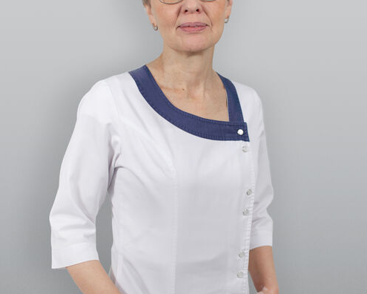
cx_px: 185
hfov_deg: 25.7
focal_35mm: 74
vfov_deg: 20.7
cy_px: 129
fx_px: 804
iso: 160
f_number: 2.8
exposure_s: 1/200
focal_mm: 35
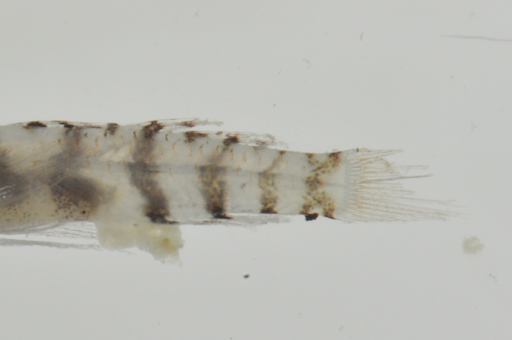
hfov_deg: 4.9
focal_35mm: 416
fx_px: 5913
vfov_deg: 3.3
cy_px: 181
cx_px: -17
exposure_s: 1/60
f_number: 36
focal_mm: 105
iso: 200
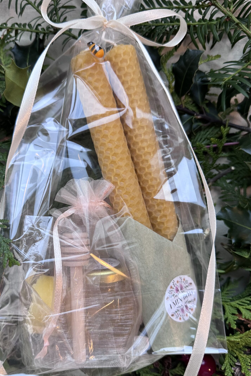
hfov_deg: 43.4
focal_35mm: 30
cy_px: 200
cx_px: 101
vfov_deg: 61.9
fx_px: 314
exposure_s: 1/50
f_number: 1.78
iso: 250
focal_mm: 6.76
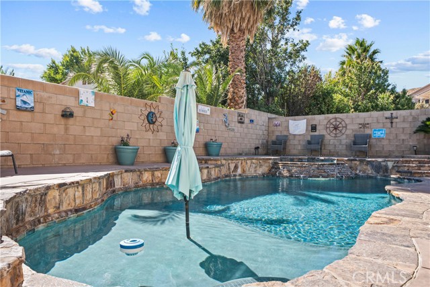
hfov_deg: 73.7
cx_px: 215
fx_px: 287
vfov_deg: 53.2
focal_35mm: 24
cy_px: 144
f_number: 9
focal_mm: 24
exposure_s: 1/80
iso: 250
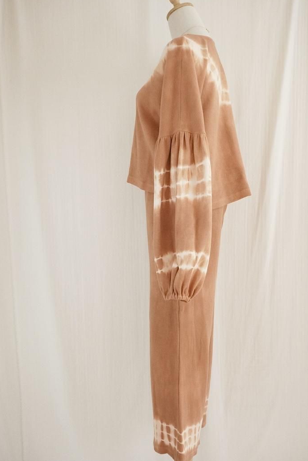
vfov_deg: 58.7
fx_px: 410
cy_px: 241
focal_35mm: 32
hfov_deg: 41.2
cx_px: 162
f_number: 6.3
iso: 5000
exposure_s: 1/1250
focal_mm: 20
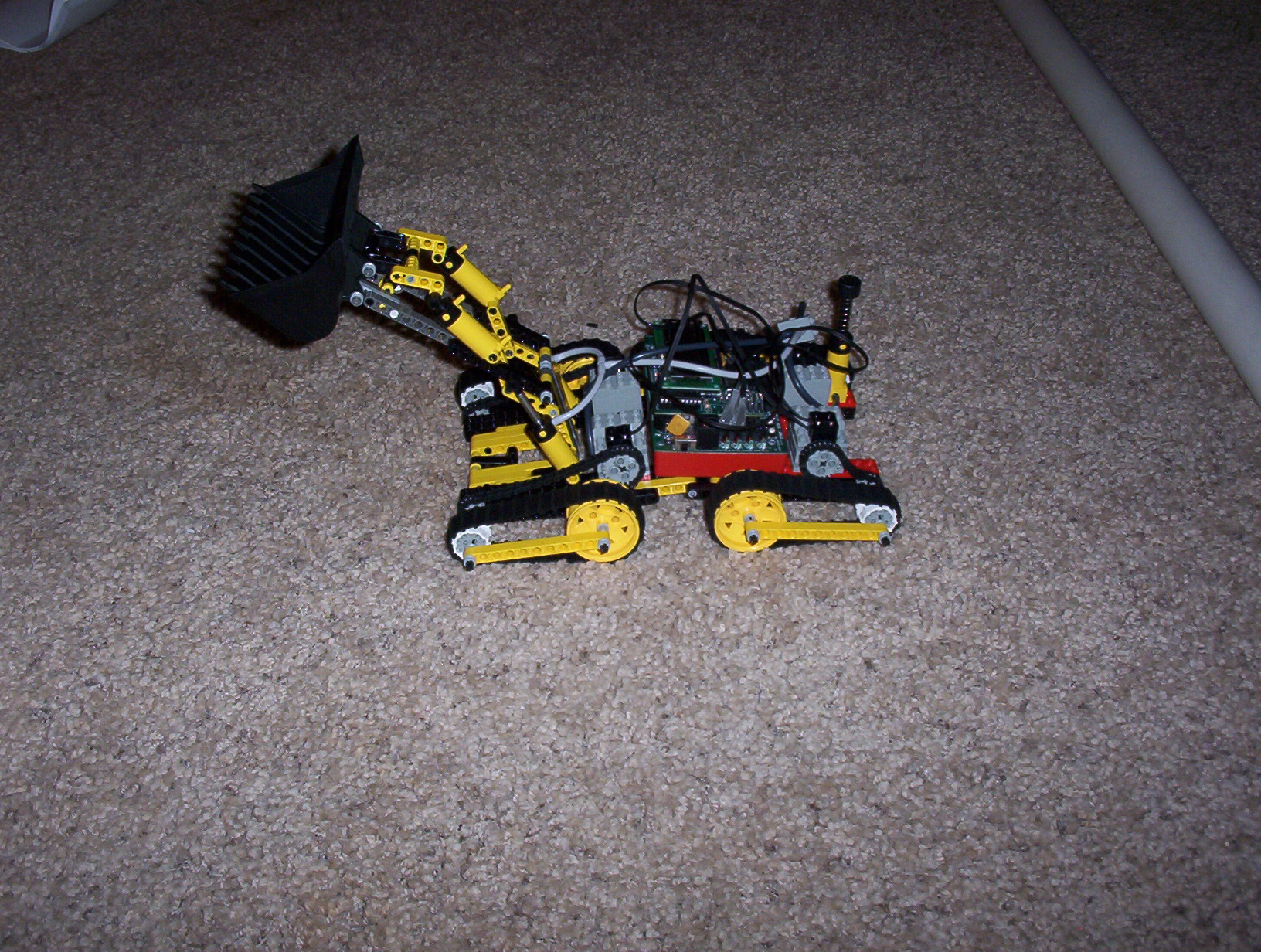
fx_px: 1424
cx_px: 630
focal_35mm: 39
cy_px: 476
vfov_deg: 37.0
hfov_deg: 47.8
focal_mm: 6
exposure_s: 1/30
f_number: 4.5
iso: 140
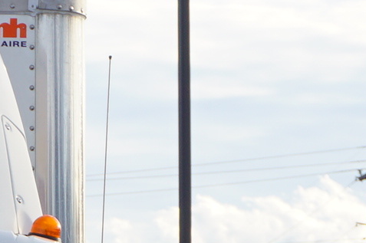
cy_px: 544
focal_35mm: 331
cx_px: -387
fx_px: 3363
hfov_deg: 6.1
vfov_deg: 4.1
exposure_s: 1/100
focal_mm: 35
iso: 100
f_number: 8
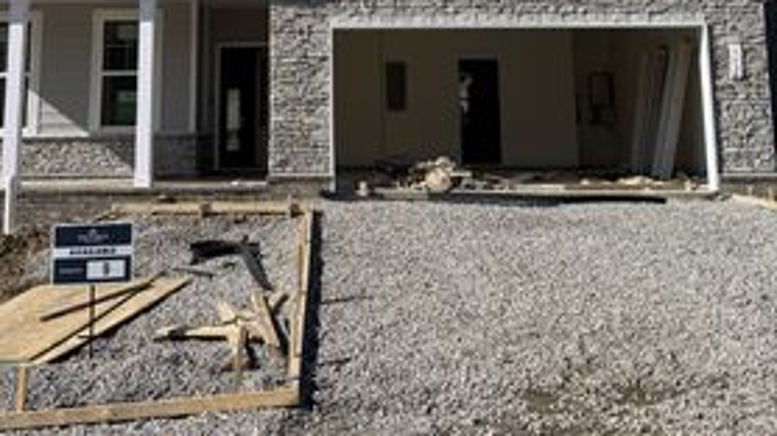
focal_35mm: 47
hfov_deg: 43.6
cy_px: -4
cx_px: 335
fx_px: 968
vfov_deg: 24.2
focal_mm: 6.76
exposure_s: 1/5814
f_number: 1.78
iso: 80
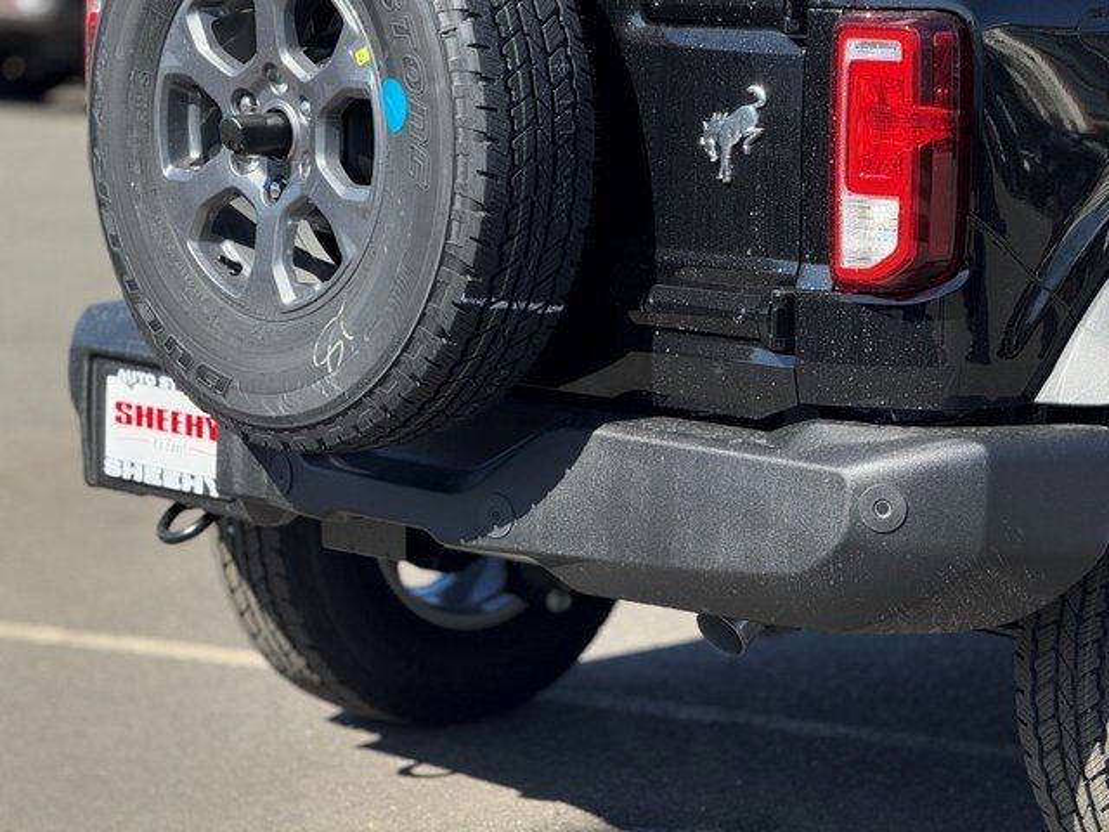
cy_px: 416
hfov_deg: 16.4
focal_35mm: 120
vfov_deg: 12.3
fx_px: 3844
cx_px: 554
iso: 64
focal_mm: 15.66
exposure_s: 1/668
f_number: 2.8
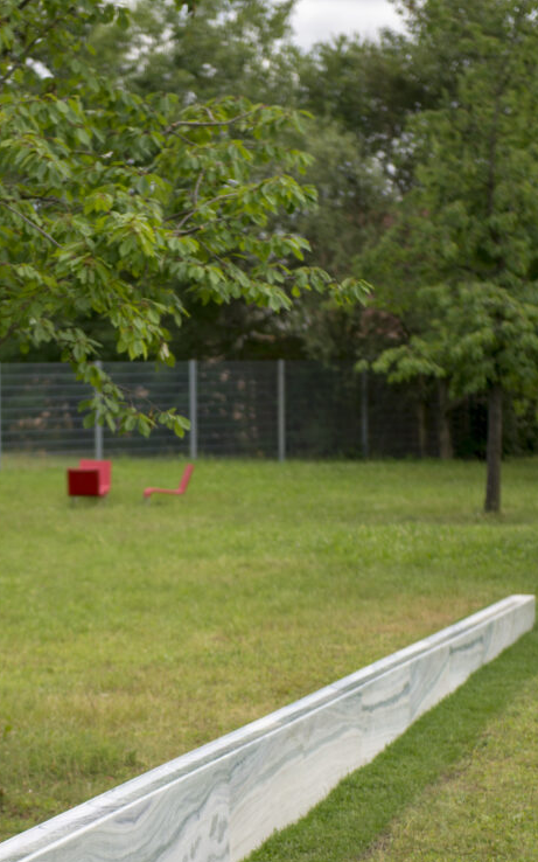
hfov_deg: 11.3
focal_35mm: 116
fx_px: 2722
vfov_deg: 17.9
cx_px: 132
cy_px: 634
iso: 400
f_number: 2.8
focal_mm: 70
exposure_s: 1/3200
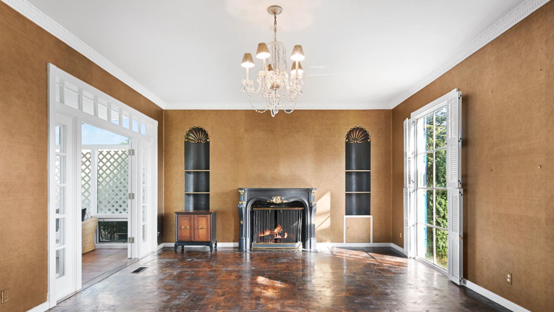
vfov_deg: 52.2
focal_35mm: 22
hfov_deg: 82.4
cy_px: 182
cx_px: 277
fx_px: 316
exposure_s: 1/2.5
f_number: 10
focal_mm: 20.5
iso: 800
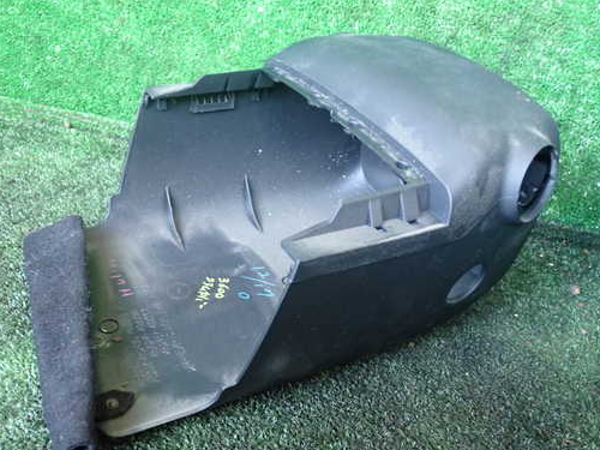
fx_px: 624
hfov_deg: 51.2
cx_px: 258
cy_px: 229
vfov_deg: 39.7
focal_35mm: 36
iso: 500
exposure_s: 1/30
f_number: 2.3
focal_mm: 5.4
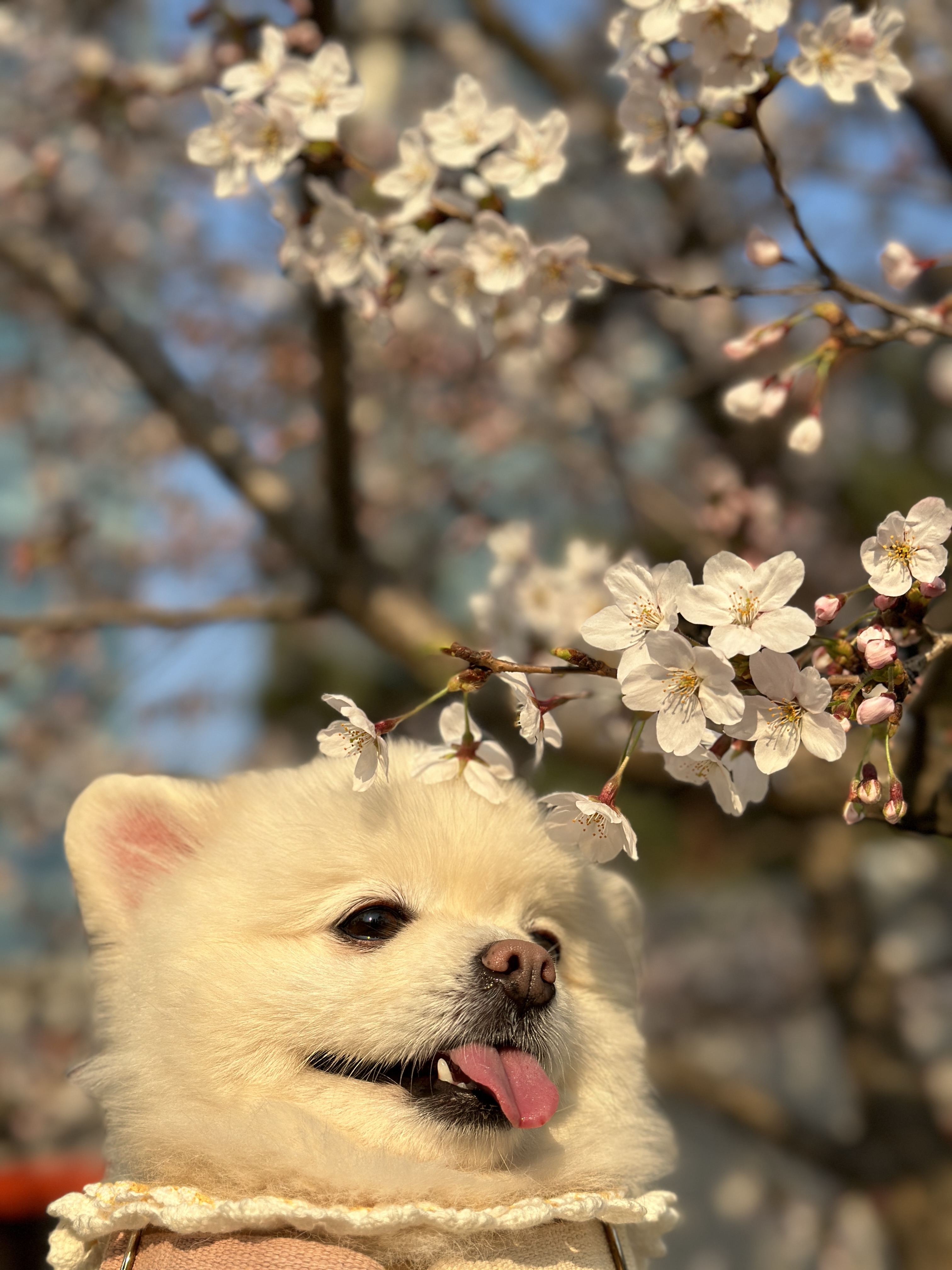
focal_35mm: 48
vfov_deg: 39.7
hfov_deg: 30.3
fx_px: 1760
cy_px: 635
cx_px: 476
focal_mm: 6.86
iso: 100
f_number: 1.78
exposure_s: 1/5263
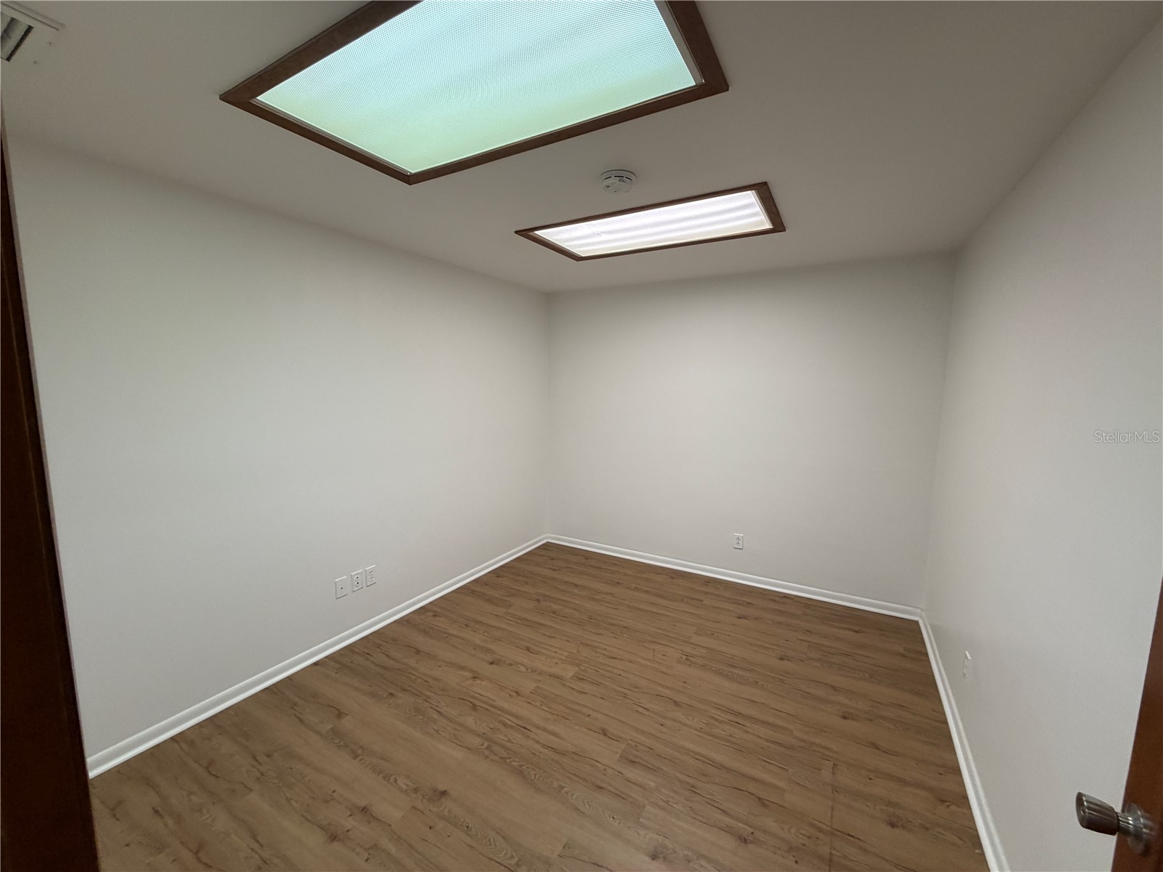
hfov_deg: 102.1
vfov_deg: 85.7
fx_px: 470
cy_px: 436
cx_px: 582
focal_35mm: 14
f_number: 2.2
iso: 125
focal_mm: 2.22
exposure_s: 1/120
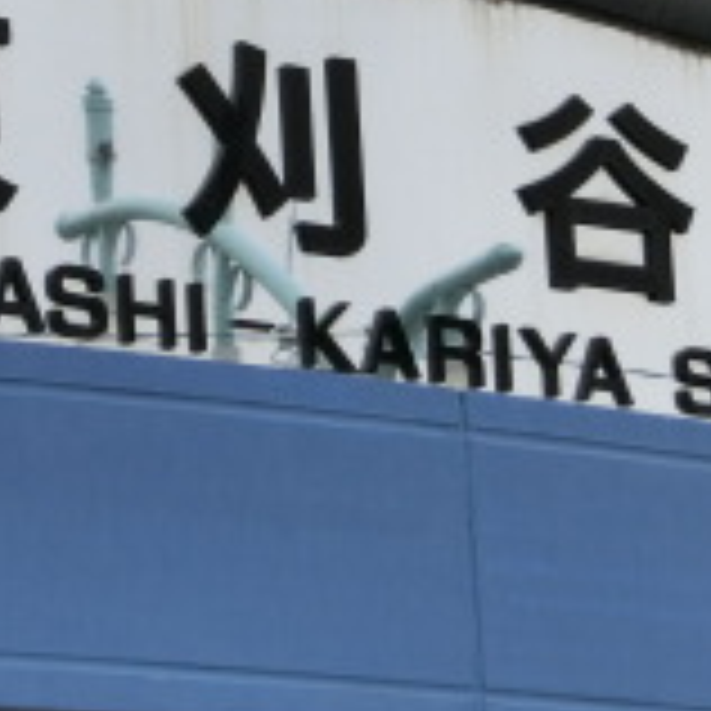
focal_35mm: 287
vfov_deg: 6.1
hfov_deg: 6.1
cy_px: 40
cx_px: -18
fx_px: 6669
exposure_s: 1/125
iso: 100
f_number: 5.4
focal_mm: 14.3
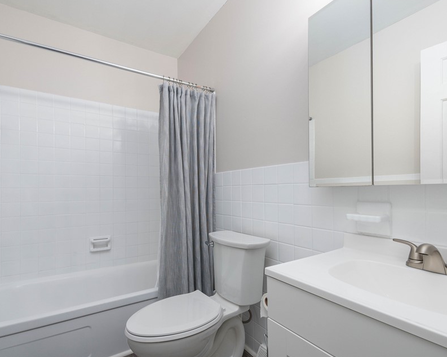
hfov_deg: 86.3
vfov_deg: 73.7
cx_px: 208
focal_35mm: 18
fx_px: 238
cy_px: 190
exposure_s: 1/60
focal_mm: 14
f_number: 9
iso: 200
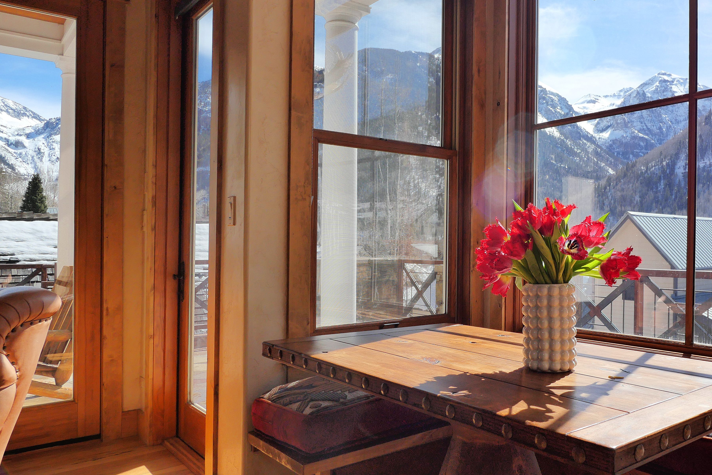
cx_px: 482
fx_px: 514
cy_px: 241
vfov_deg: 49.6
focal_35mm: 26
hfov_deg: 67.3
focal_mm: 9
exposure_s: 1/800
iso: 800
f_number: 5
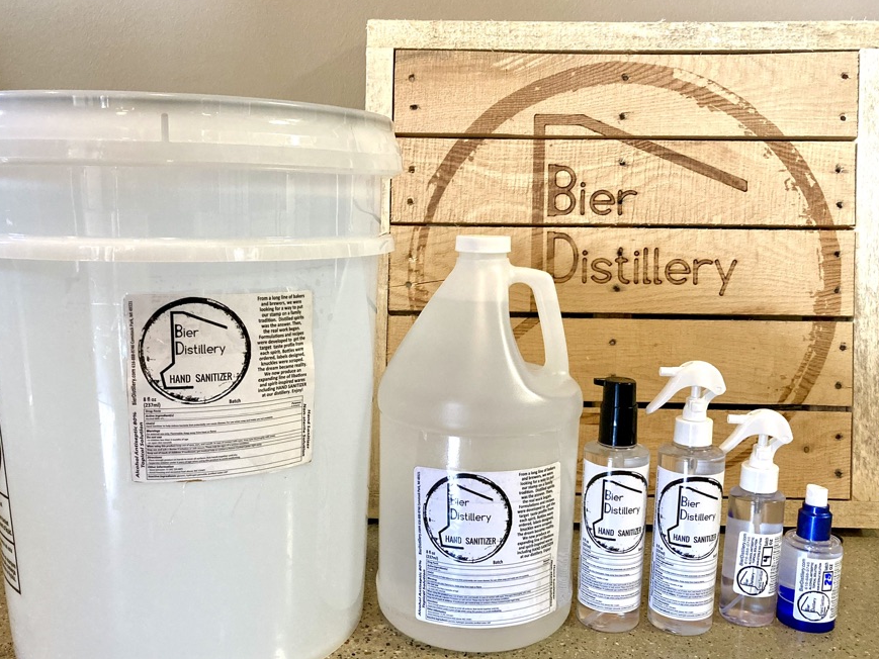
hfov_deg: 55.3
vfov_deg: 42.8
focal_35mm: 33
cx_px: 423
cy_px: 377
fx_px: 838
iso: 200
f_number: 1.8
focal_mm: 3.99
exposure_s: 1/60
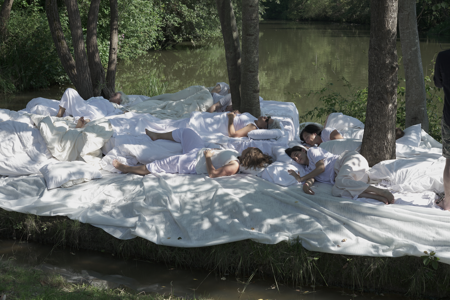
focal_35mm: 50
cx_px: 225
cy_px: 150
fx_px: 625
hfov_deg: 39.6
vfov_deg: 27.0
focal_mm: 50
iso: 100
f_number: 6.3
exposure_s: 1/200
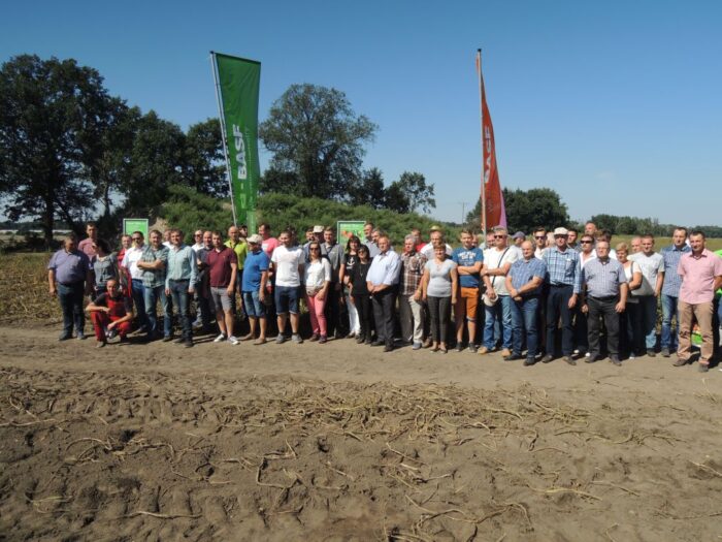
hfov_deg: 71.6
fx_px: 501
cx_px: 361
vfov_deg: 56.8
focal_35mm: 24
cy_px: 271
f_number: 3.2
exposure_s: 1/1250
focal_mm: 4.3
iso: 100
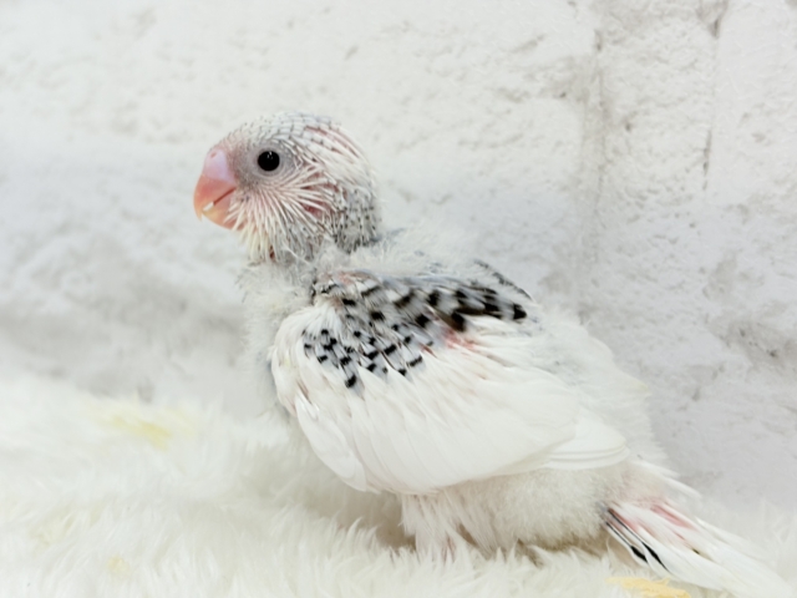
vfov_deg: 28.0
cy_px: 299
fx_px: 1197
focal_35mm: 52
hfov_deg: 36.8
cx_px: 398
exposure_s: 1/50
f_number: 1.6
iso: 40
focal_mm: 5.96
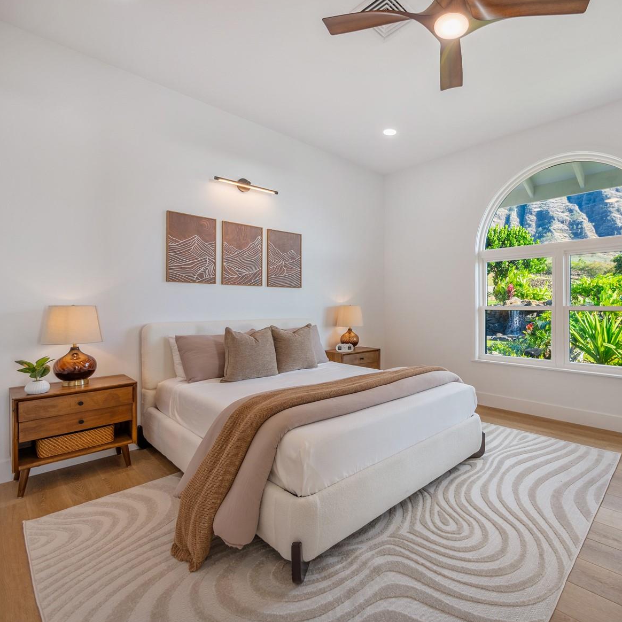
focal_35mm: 17
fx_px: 346
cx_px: 400
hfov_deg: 81.9
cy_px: 307
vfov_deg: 84.0
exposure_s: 1/2000
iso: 640
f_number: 4
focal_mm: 7
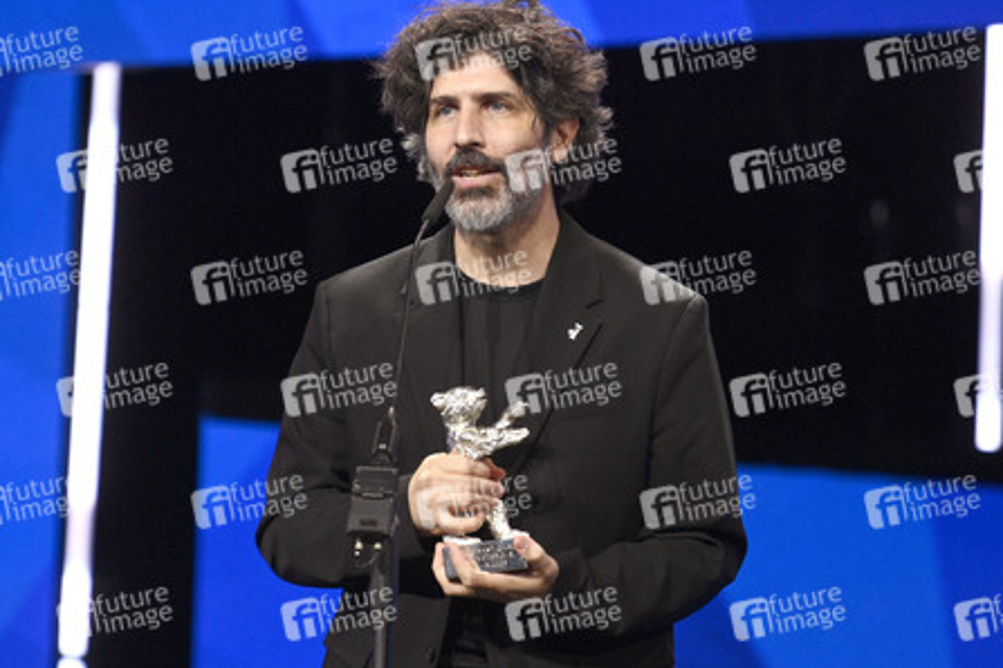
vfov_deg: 5.7
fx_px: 6742
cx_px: 504
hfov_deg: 8.5
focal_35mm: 242
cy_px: 334
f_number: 5.6
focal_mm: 240
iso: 10000
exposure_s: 1/200
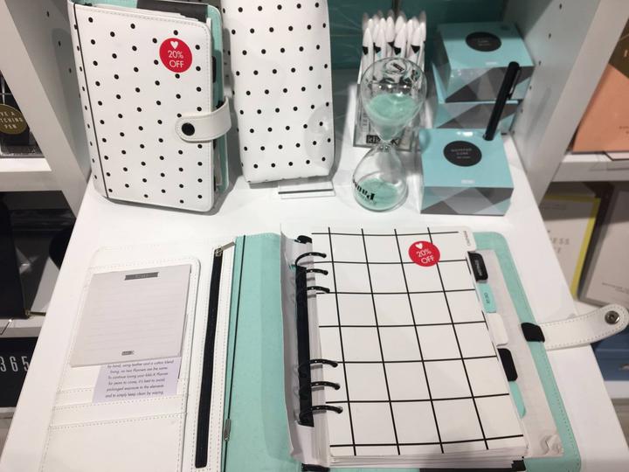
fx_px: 527
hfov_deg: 61.7
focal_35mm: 29
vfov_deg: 48.2
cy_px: 236
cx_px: 314
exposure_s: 1/116
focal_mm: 4.15
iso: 25
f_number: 2.2
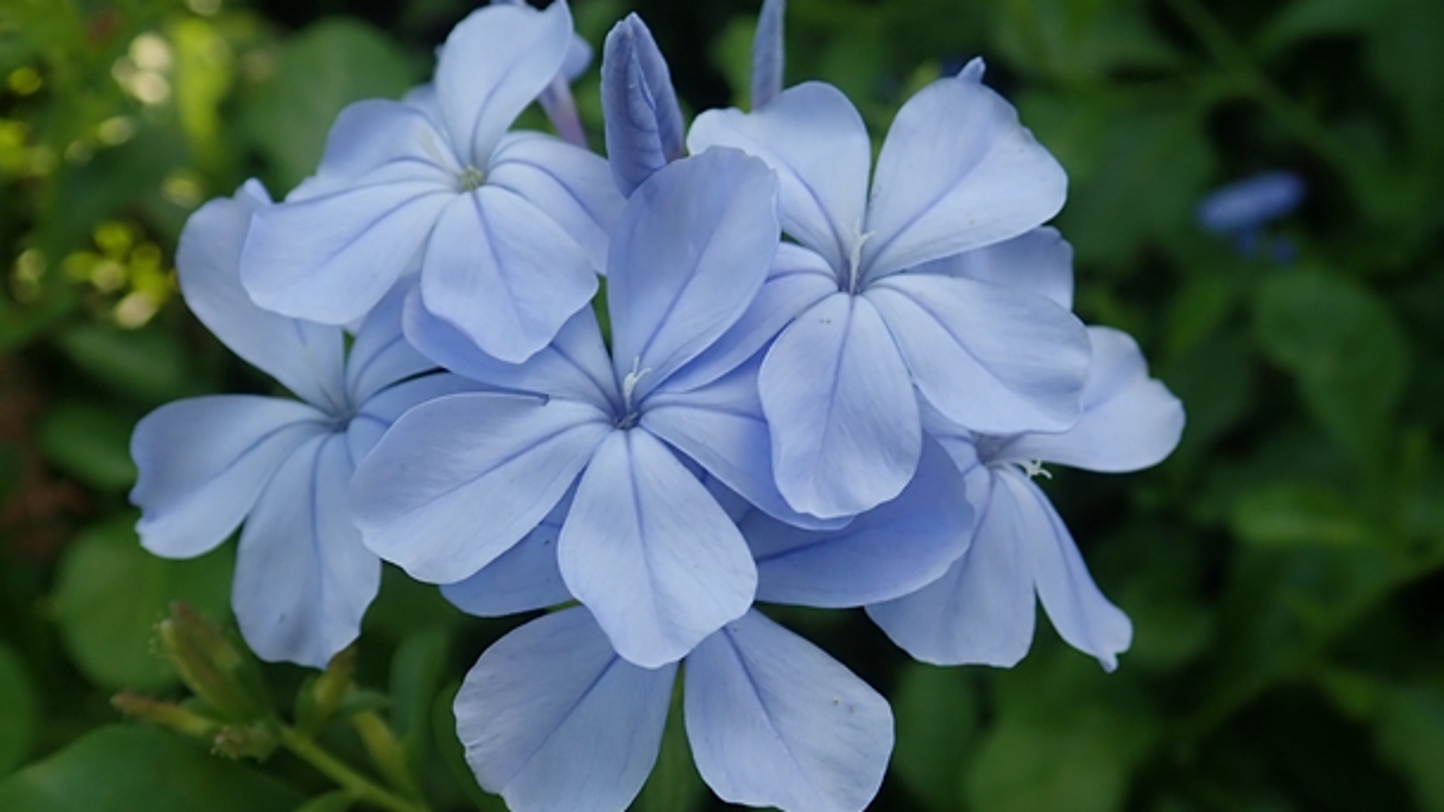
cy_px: 503
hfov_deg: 47.4
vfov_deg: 27.6
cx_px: 739
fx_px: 1646
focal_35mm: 43
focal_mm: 5.5
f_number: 3.2
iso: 100
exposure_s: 1/160
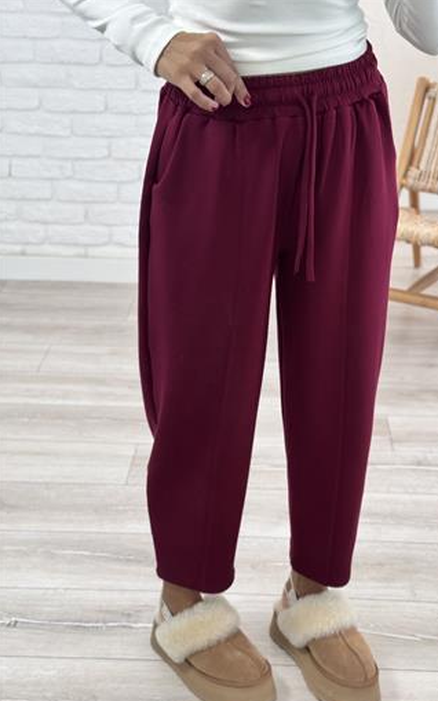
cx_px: 264
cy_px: 353
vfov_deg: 38.9
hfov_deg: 24.8
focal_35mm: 52
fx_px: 993
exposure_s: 1/121
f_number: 1.78
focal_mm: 6.76
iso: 80
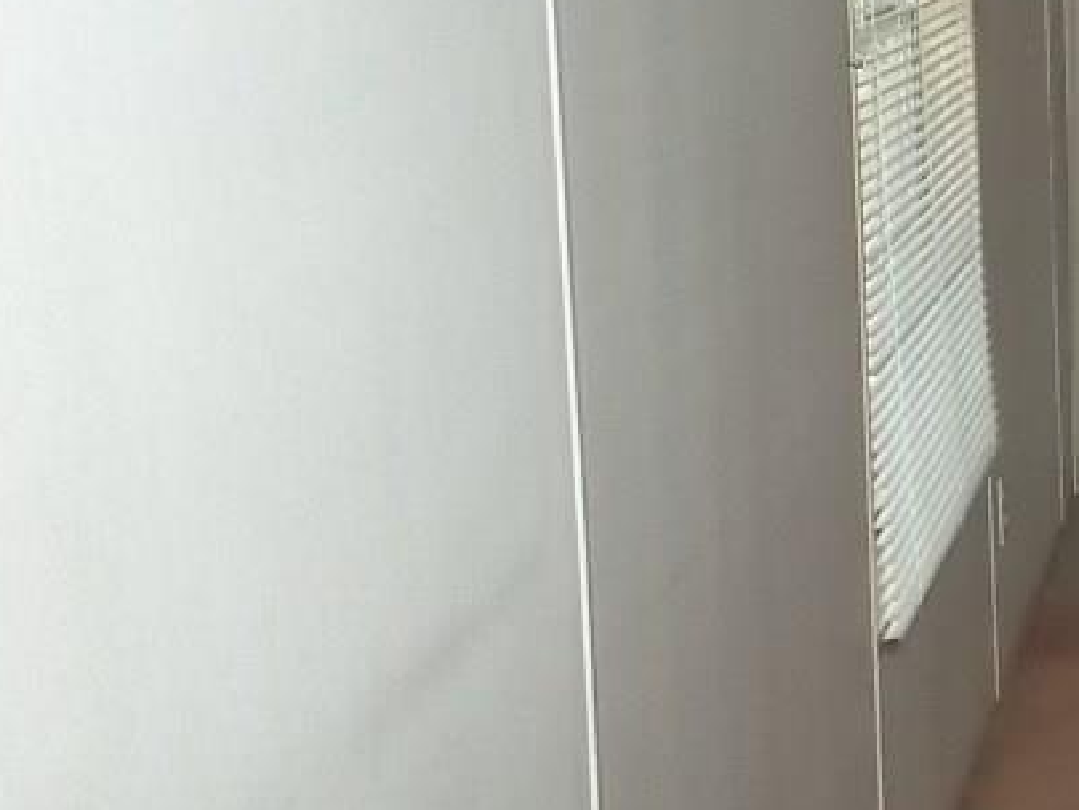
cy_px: 179
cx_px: 1345
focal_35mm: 96
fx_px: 2993
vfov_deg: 15.3
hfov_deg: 19.1
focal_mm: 6.3
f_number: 4.5
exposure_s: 1/60
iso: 360
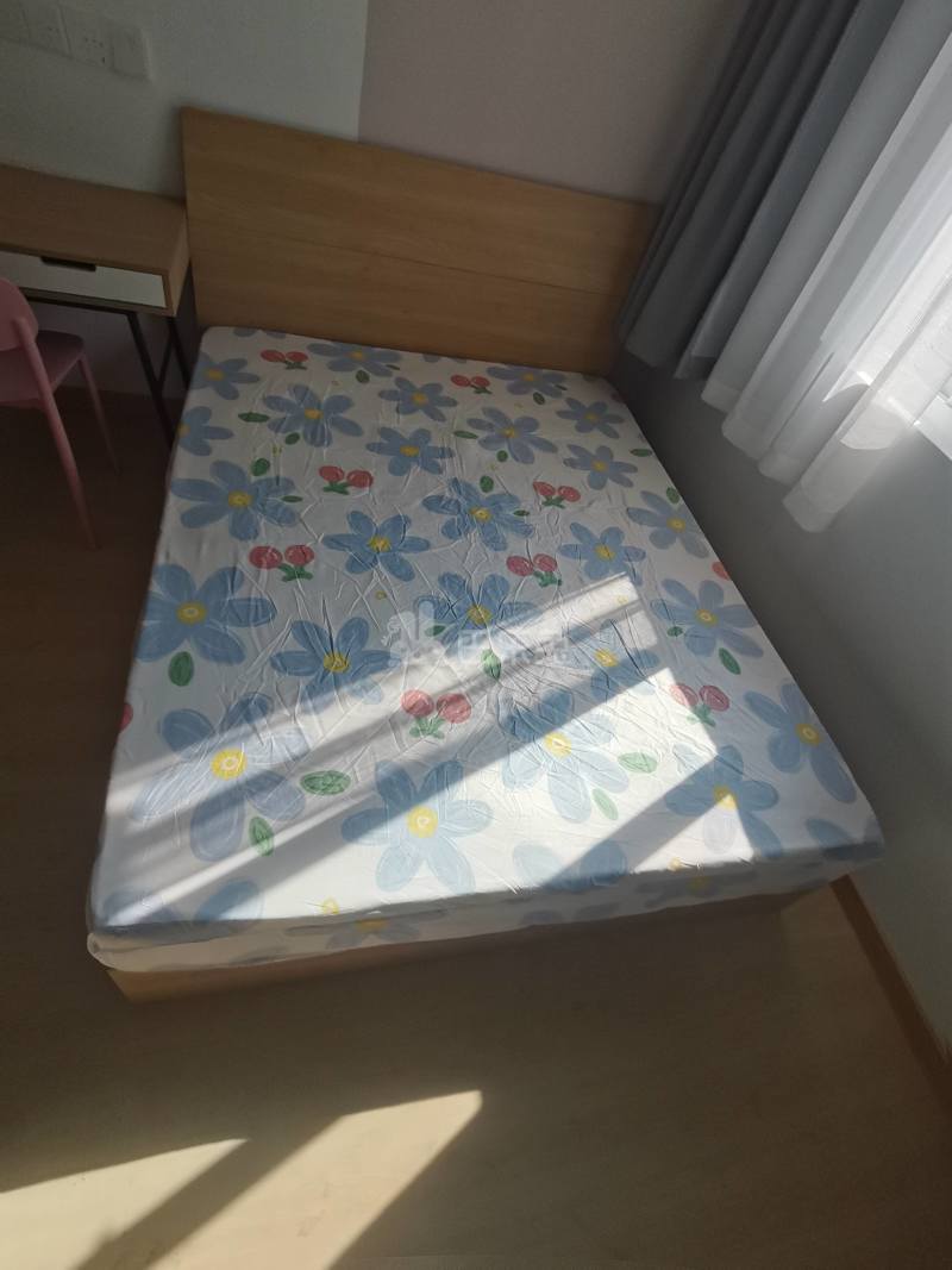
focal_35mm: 17
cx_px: 476
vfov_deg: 91.0
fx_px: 623
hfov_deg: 74.7
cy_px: 635
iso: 50
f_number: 2.4
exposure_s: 1/356
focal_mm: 1.78
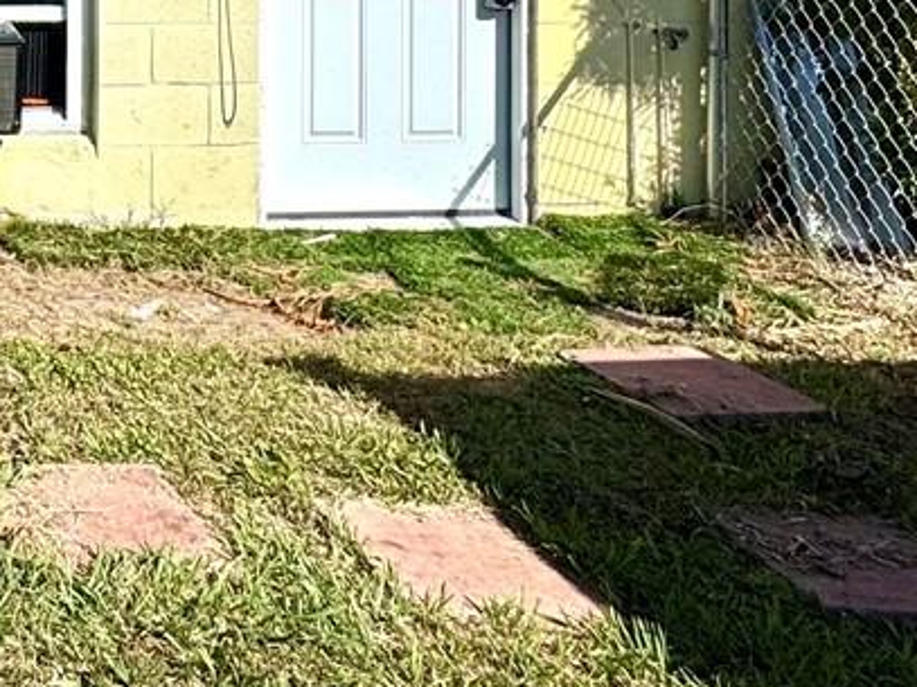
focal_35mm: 55
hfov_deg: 28.9
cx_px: -255
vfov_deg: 23.0
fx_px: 1457
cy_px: -252
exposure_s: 1/3906
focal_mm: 2.22
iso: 50
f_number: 2.2
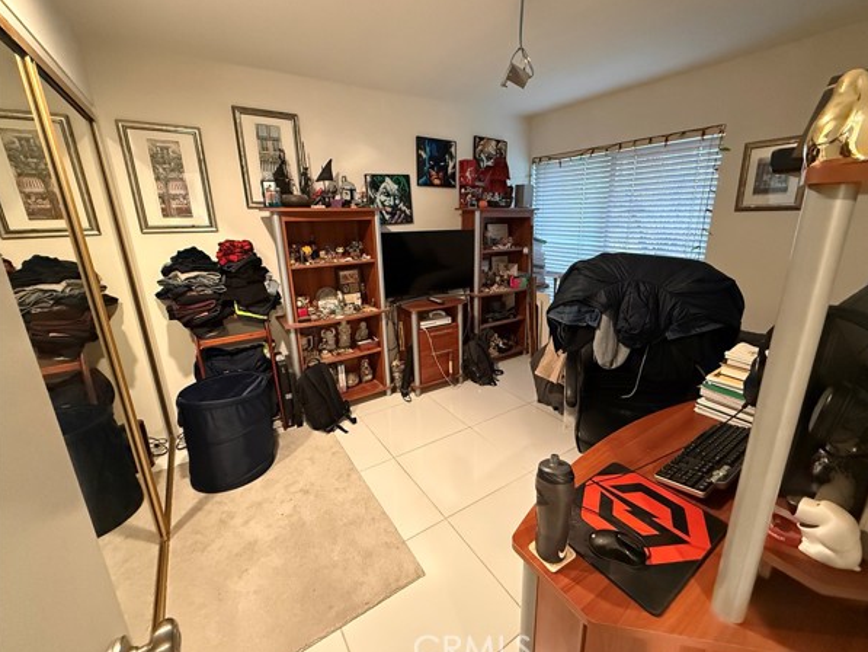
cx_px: 461
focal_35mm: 15
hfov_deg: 98.0
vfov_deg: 81.8
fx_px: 376
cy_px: 320
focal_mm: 2.22
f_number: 2.2
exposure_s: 1/60
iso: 1000
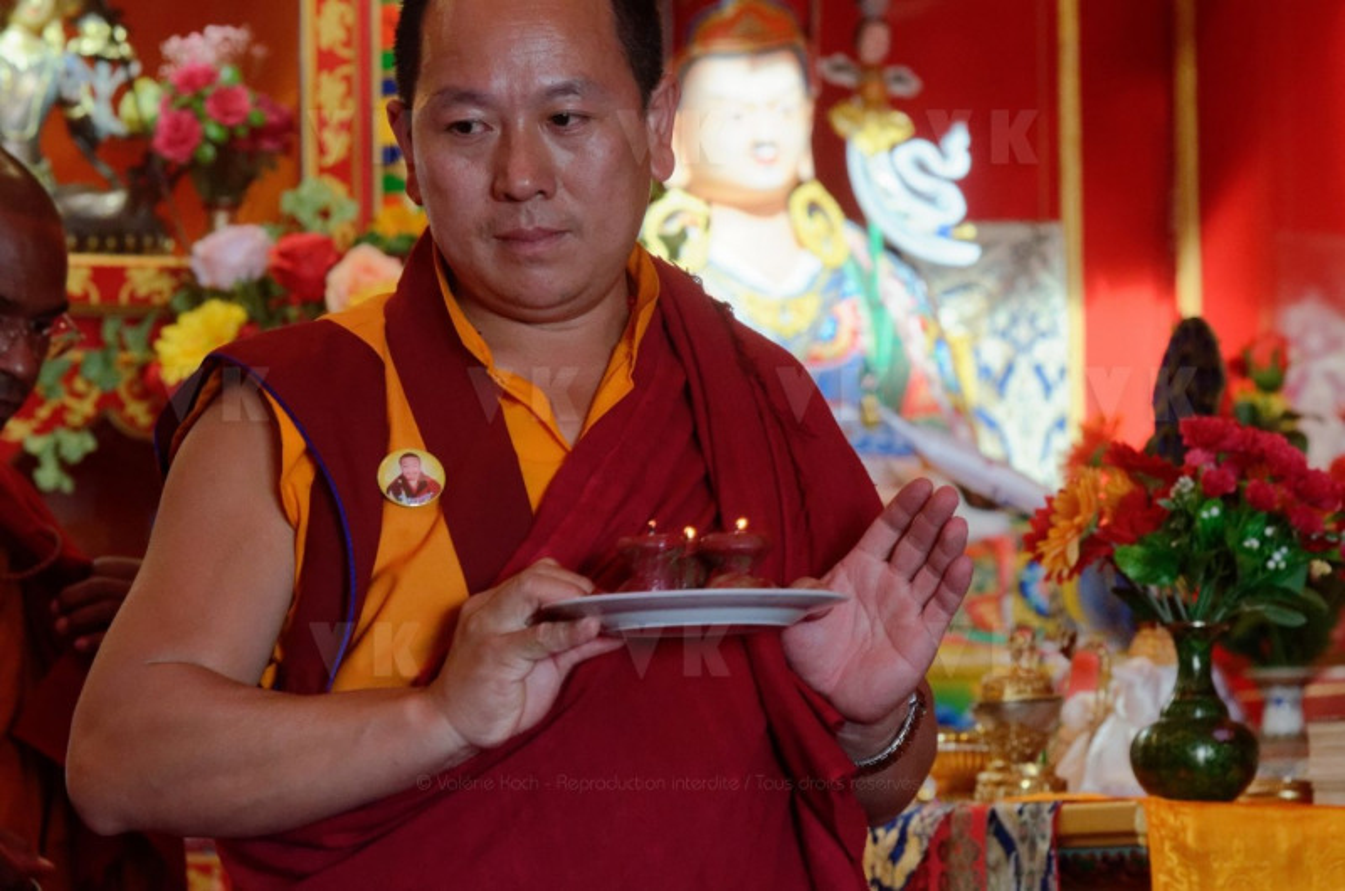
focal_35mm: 202
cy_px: 446
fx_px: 7551
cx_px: 672
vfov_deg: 6.8
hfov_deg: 10.2
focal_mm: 135
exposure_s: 1/200
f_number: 6.3
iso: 2000
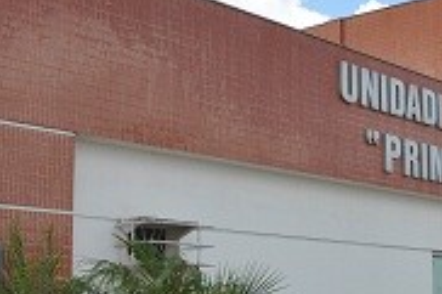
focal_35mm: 71
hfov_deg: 27.6
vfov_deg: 19.1
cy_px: 186
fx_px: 871
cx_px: 381
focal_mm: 18
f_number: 14
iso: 500
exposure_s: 1/160
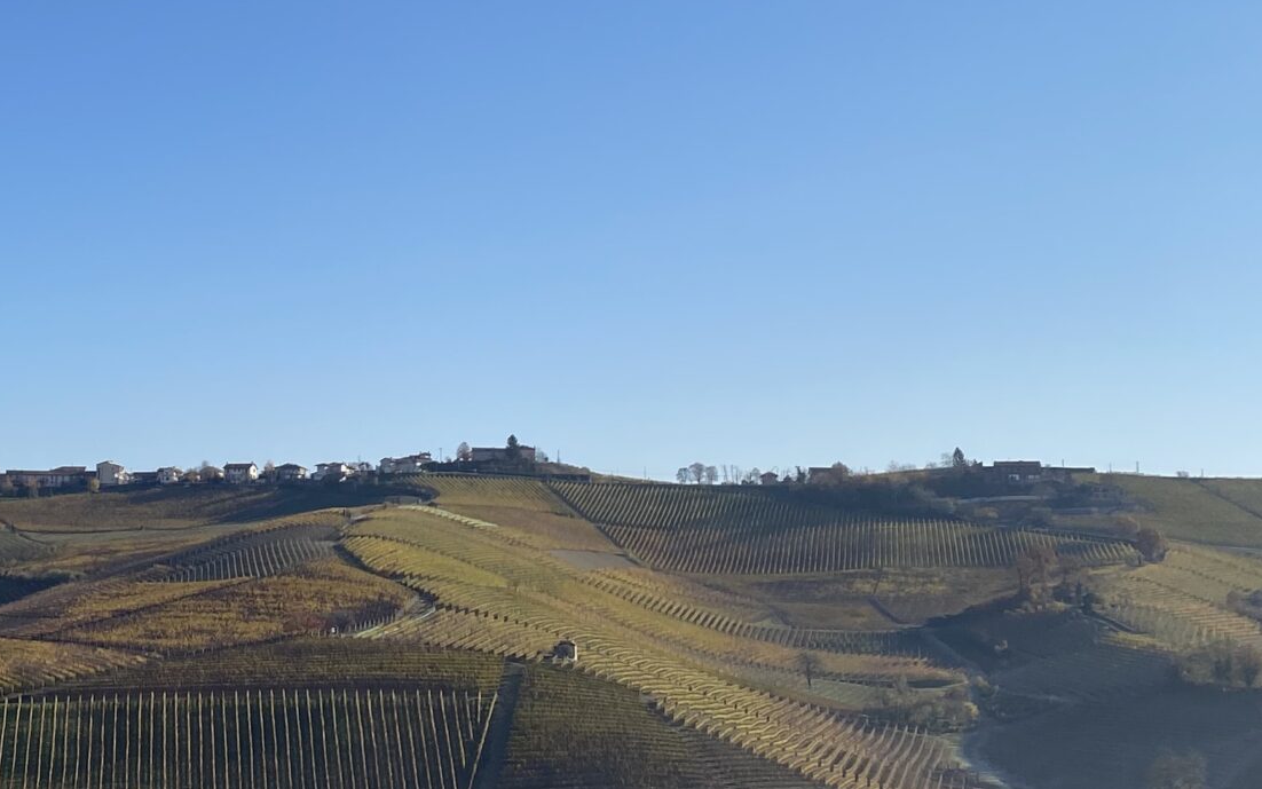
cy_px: 118
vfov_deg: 20.0
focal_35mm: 64
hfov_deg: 31.2
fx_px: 2201
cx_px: 257
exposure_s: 1/3497
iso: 32
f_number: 1.8
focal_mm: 4.25
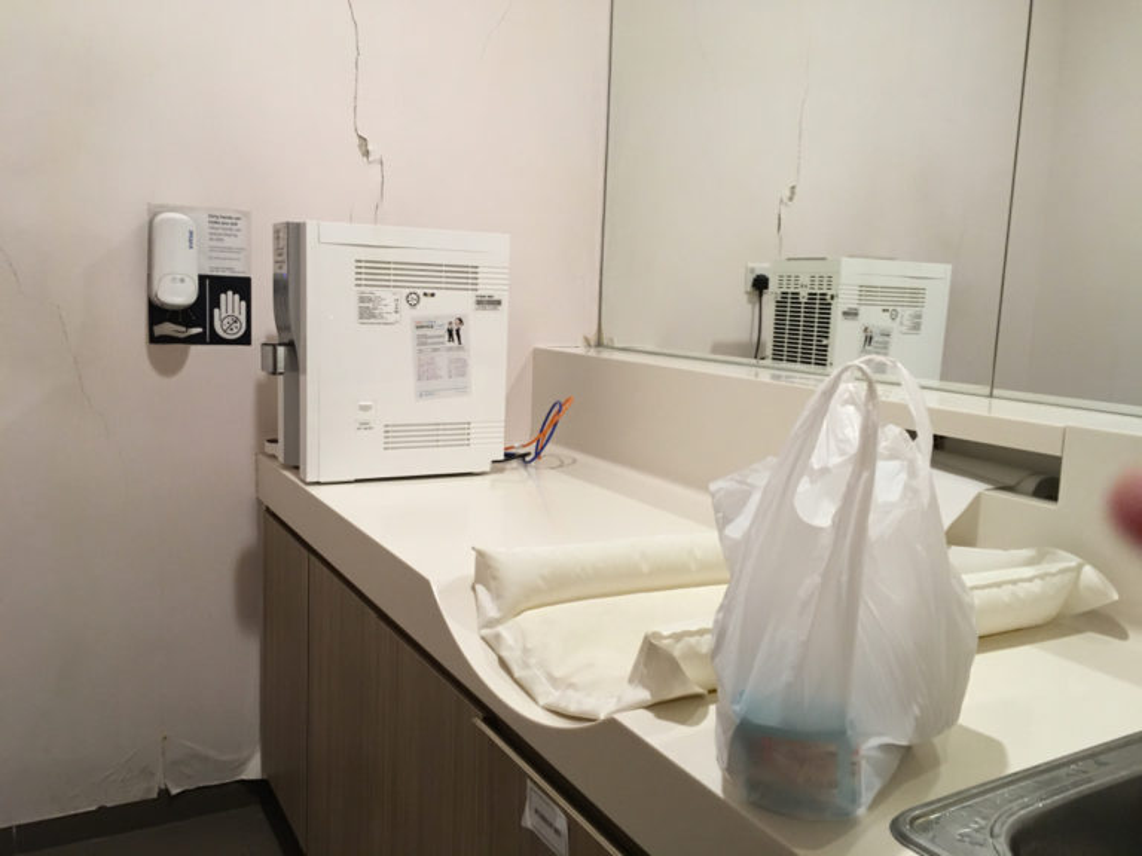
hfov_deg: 61.7
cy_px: 428
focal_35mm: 29
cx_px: 571
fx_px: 957
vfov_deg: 48.2
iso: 160
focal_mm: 4.15
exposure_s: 1/33
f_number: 2.2
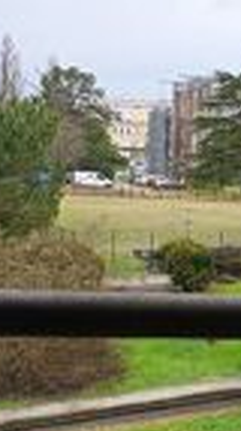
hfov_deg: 14.9
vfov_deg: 26.9
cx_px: 289
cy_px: 321
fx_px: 890
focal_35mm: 78
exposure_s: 1/129
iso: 50
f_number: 1.7
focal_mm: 5.27
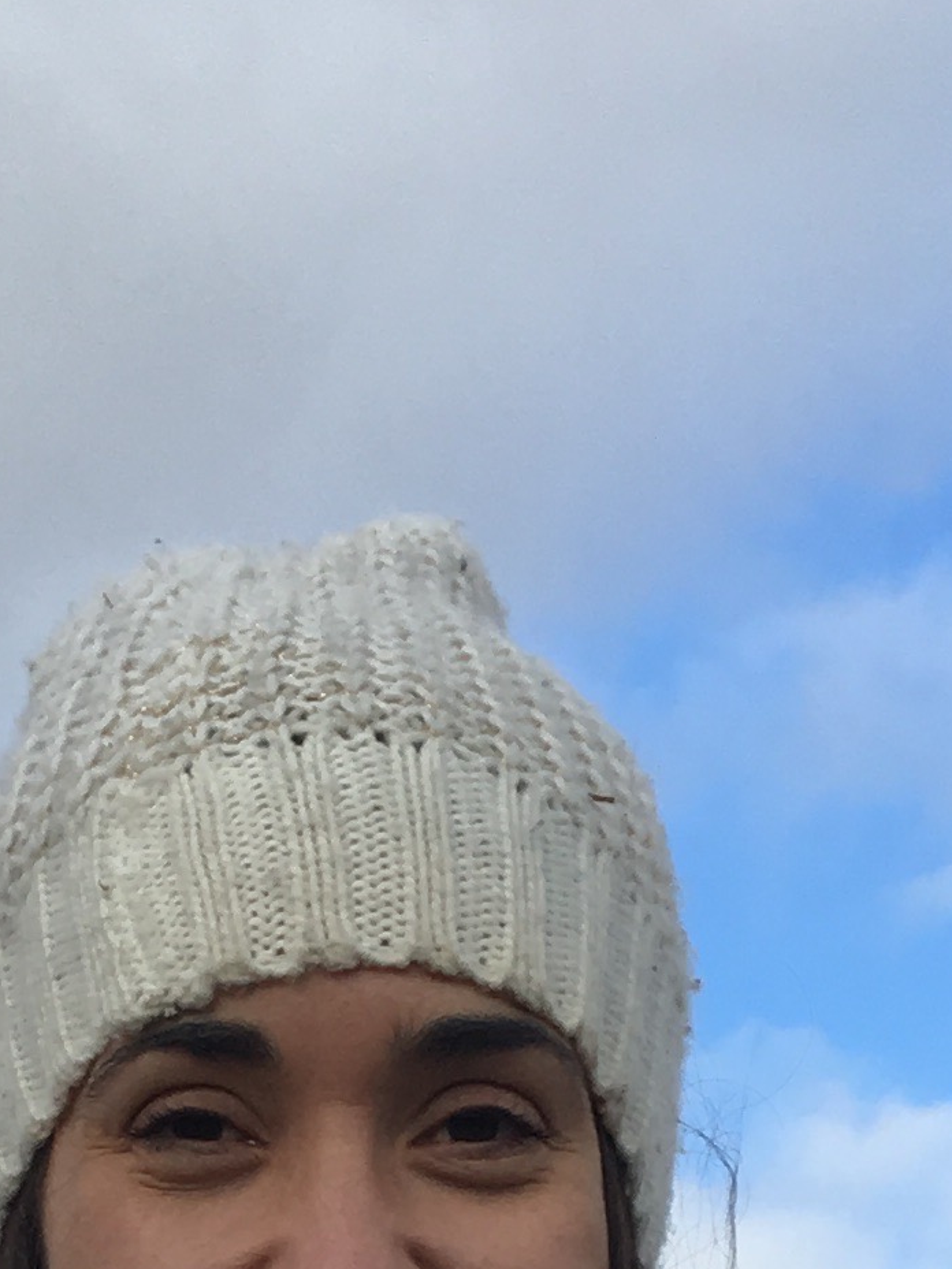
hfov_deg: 11.7
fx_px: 4620
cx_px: 172
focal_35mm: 126
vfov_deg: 13.3
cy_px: 2594
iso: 25
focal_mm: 4.15
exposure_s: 1/761
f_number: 2.2
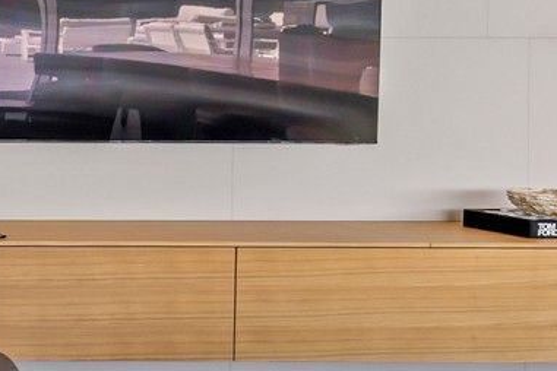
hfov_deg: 13.0
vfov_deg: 12.7
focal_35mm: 107
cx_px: -879
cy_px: 34
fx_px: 1655
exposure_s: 1/8
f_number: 8
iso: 200
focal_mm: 17
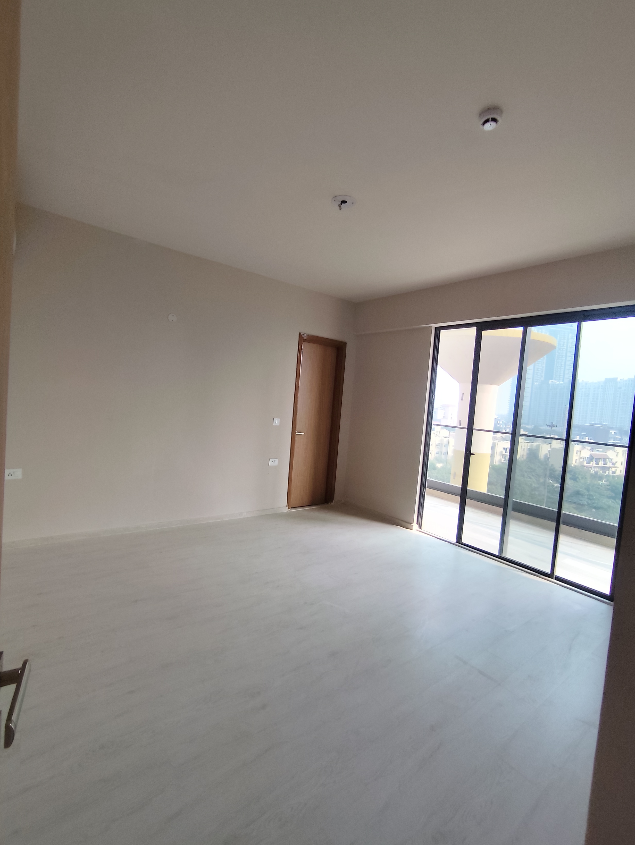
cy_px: 422
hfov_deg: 78.2
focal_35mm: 16
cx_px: 318
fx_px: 391
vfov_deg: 94.5
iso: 50
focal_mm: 1.65
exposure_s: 1/324
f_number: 2.2
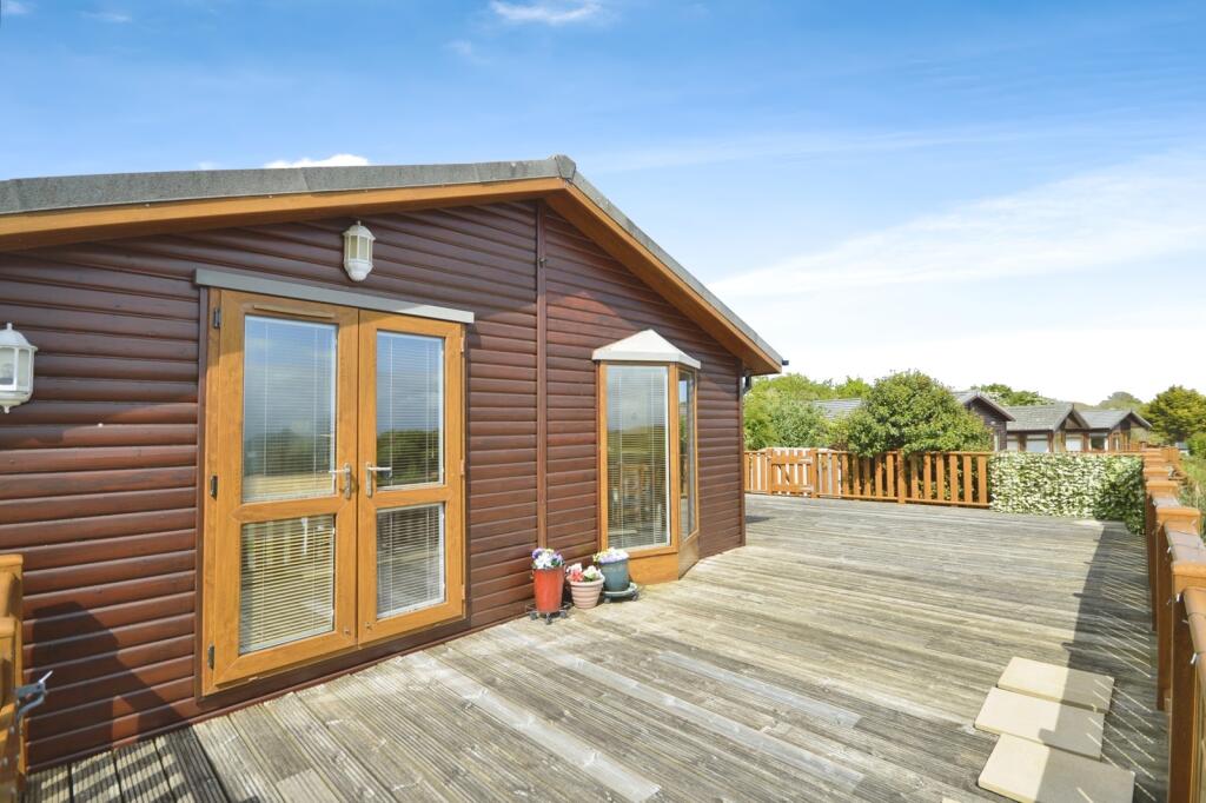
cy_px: 402
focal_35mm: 15
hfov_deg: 100.4
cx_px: 603
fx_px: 502
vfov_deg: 77.3
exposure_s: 1/320
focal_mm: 10
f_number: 7.1
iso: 100
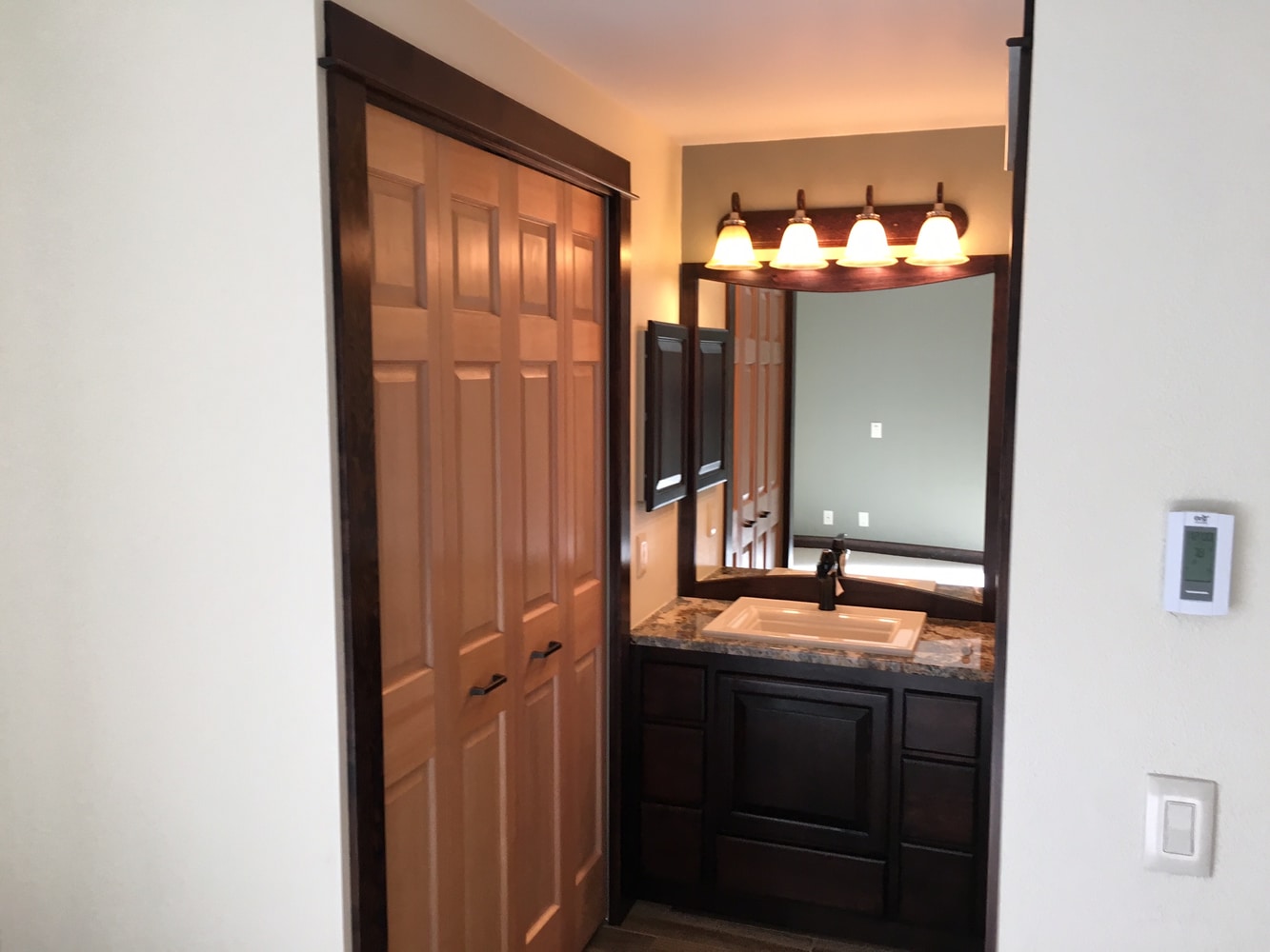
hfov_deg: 61.7
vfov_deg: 48.2
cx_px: 635
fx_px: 1064
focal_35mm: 29
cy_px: 476
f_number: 2.2
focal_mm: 4.15
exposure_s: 1/30
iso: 32
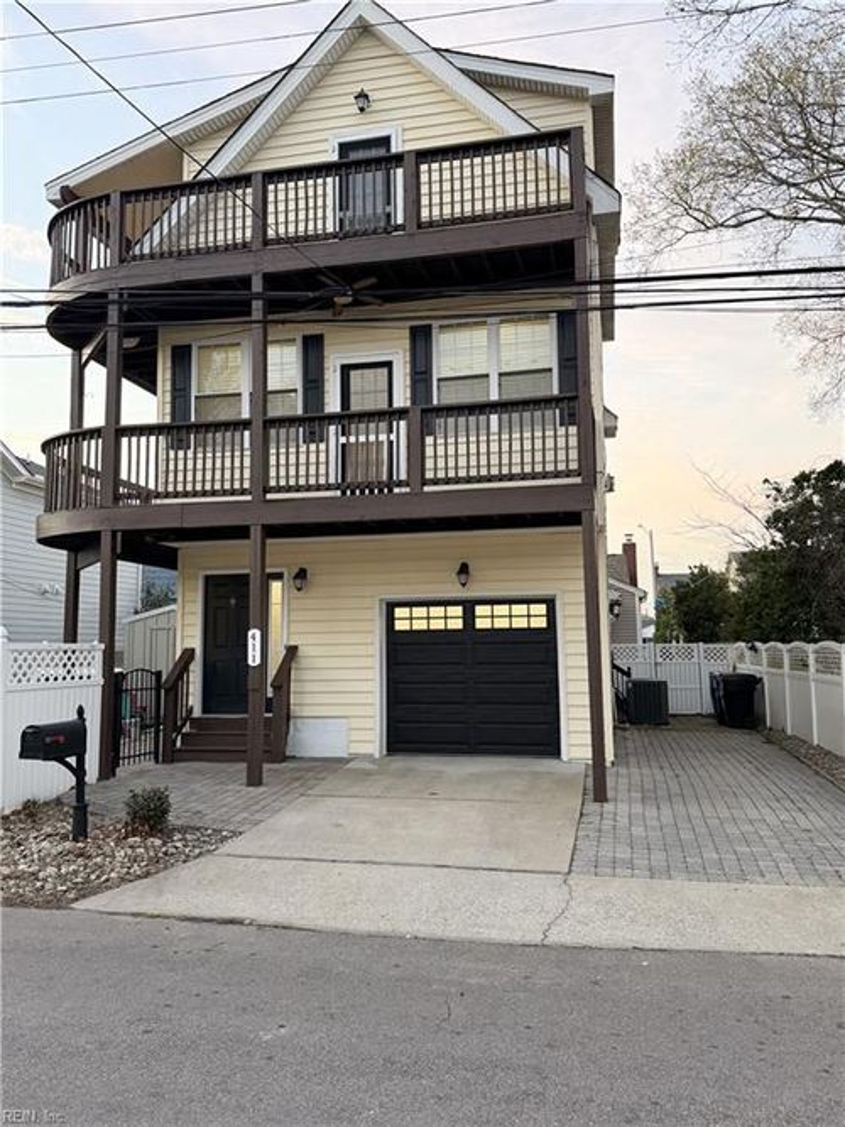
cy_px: 564
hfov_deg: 56.8
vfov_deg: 71.6
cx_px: 422
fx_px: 781
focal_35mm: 24
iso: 250
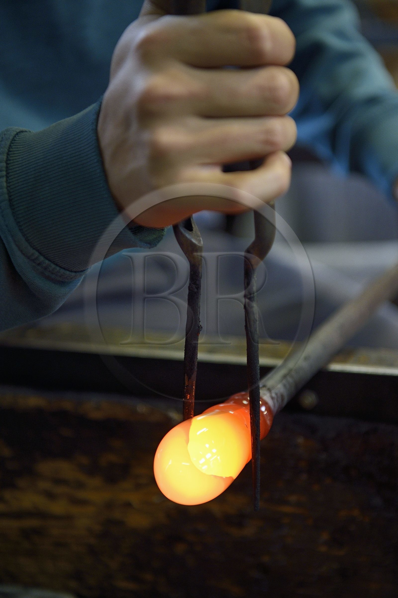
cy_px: 299
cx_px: 199
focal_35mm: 70
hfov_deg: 19.5
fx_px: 1161
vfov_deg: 28.8
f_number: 3.2
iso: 1600
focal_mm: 70
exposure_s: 1/250
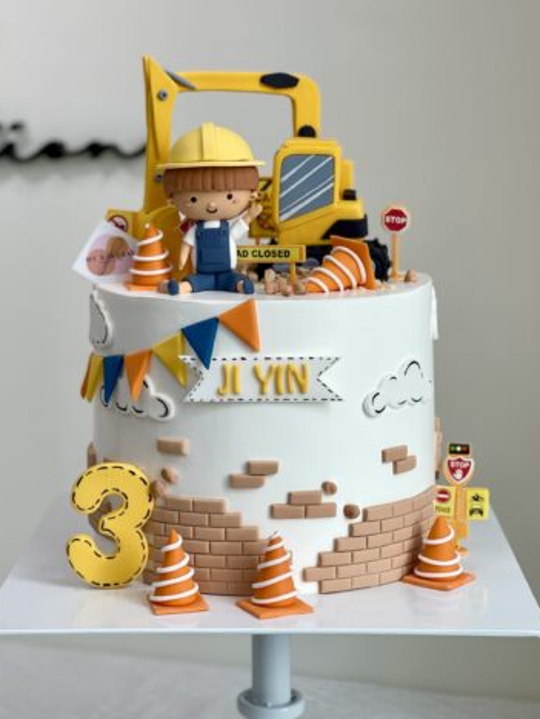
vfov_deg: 26.7
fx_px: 1516
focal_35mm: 73
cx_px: 262
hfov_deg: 20.2
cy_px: 335
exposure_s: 1/100
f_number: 2.2
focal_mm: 7.5
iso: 40
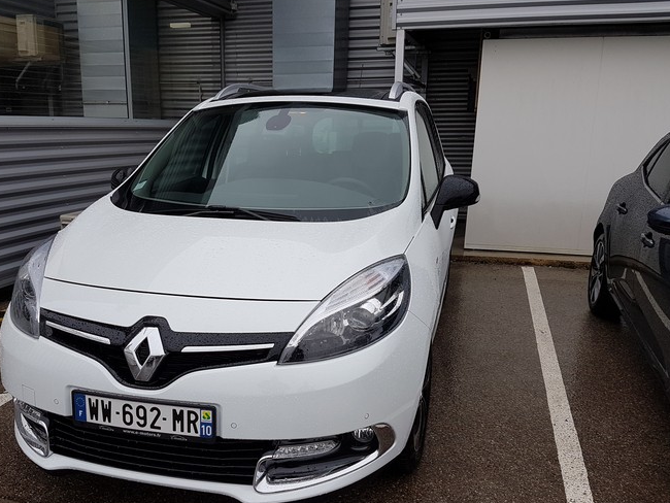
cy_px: 294
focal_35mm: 32
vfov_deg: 44.0
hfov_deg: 56.6
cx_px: 284
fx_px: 620
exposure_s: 1/344
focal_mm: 4.2
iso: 40
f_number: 1.7
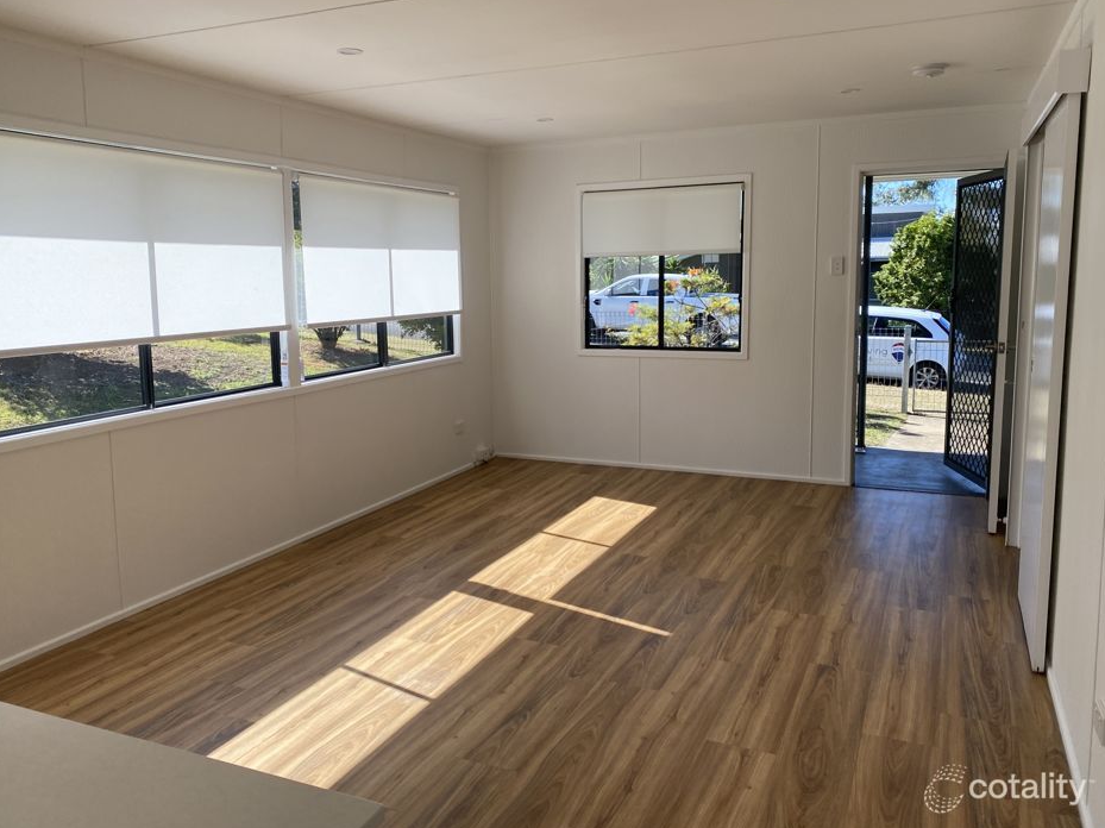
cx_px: 532
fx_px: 893
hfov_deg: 63.4
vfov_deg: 49.7
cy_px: 394
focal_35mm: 28
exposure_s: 1/852
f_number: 1.8
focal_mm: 4.25
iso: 32
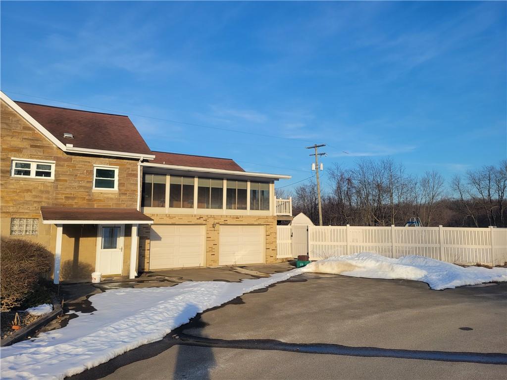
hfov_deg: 67.3
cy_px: 190
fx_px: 381
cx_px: 254
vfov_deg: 53.1
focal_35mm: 26
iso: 40
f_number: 1.8
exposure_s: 1/1946
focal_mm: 5.4
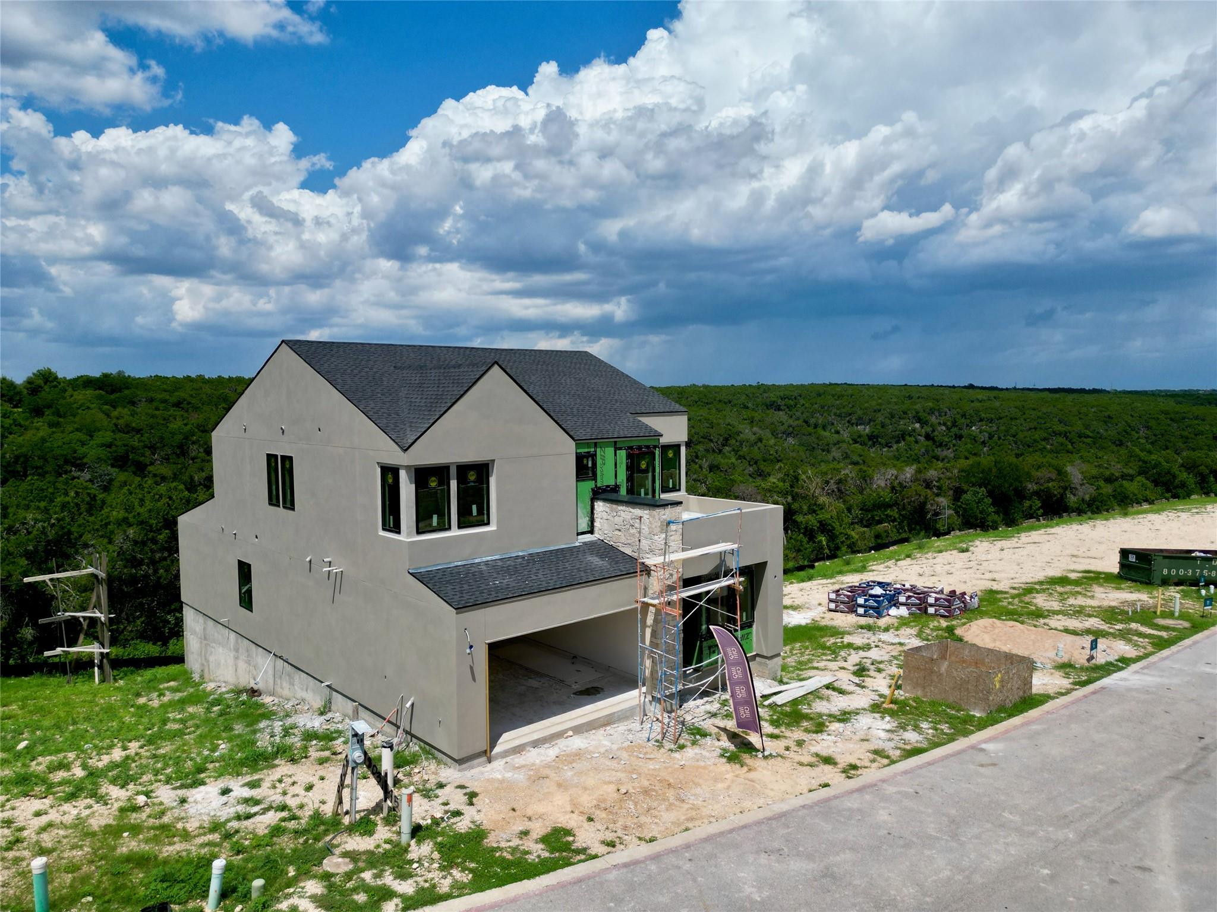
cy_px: 456
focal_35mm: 24
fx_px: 844
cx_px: 608
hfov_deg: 71.6
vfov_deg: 56.8
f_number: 1.7
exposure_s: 1/6000
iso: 120
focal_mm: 6.72
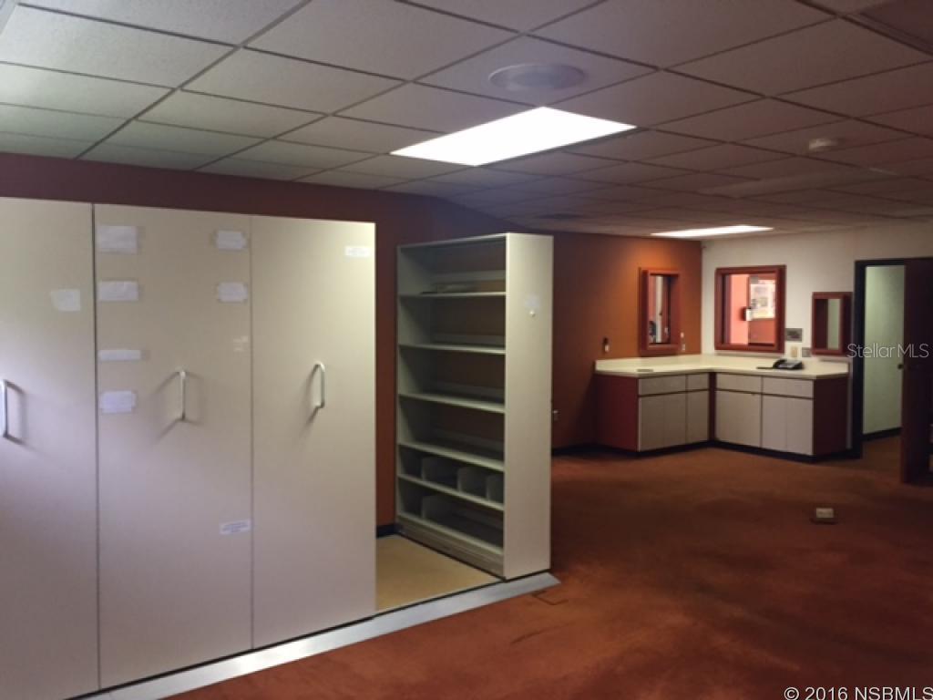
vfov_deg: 48.2
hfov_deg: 61.7
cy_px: 350
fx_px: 782
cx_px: 466
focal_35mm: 29
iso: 160
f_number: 2.2
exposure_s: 1/30
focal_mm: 4.15
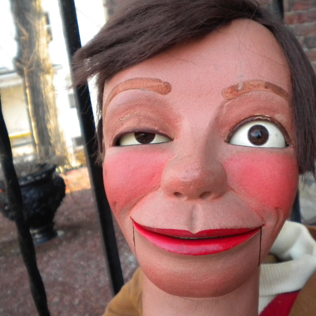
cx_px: 194
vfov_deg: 40.0
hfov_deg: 39.8
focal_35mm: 42
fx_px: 434
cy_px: 157
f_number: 3.1
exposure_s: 1/285
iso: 400
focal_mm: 6.3
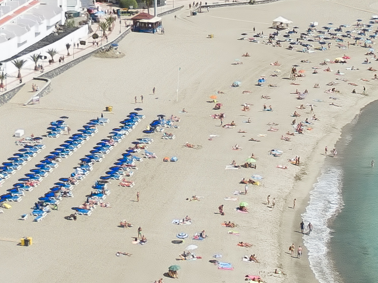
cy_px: 101
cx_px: 90
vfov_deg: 13.6
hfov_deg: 17.9
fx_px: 1190
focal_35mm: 109
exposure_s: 1/1250
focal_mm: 3.61
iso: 100
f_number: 2.8
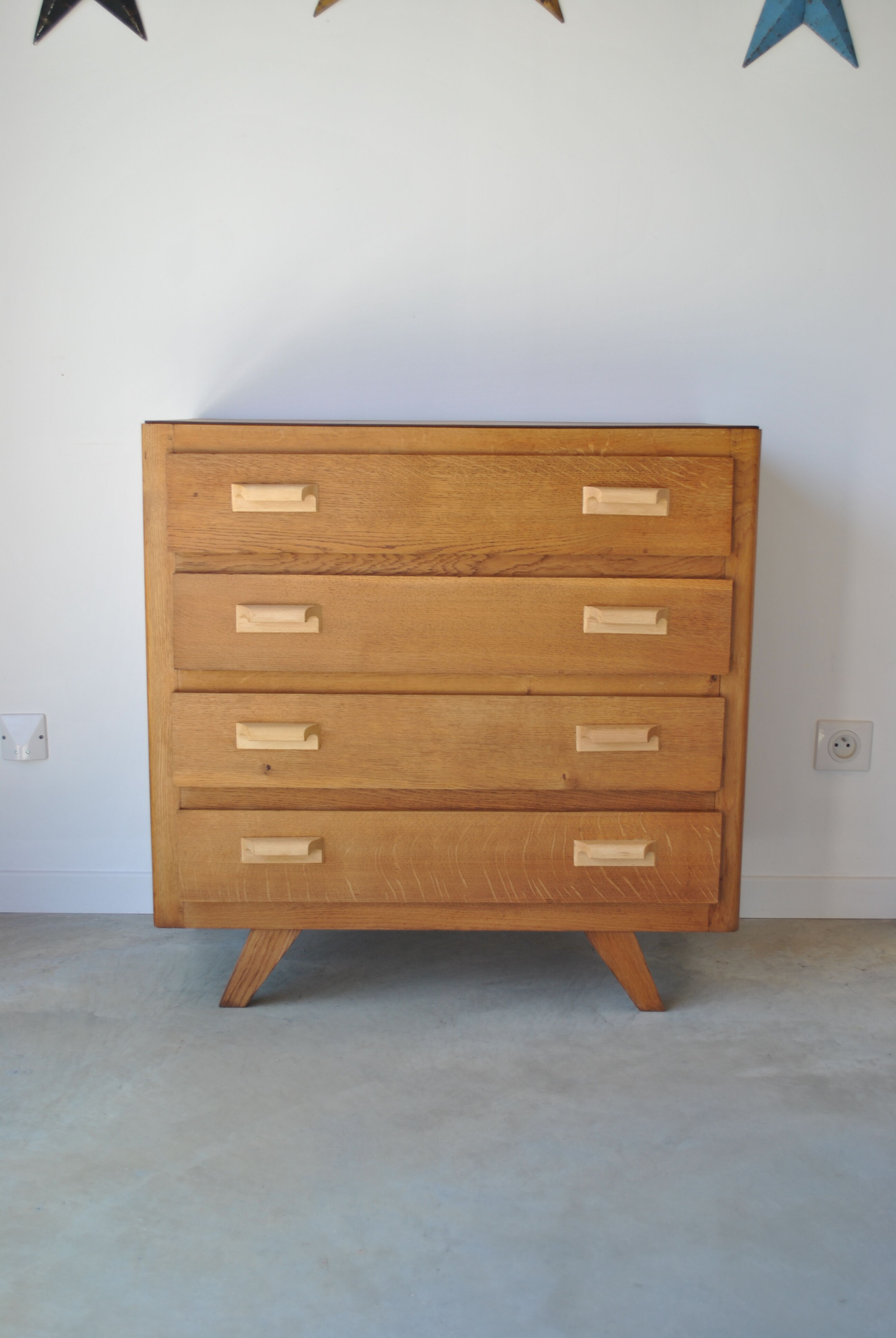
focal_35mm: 39
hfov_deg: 34.3
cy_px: 669
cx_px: 448
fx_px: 1452
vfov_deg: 49.5
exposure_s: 1/50
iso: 100
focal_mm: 26
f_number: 4.5
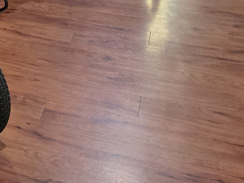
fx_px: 635
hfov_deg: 18.5
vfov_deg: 14.2
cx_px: -151
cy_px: -161
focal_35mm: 90
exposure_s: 1/120
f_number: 1.7
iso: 800
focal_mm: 6.3
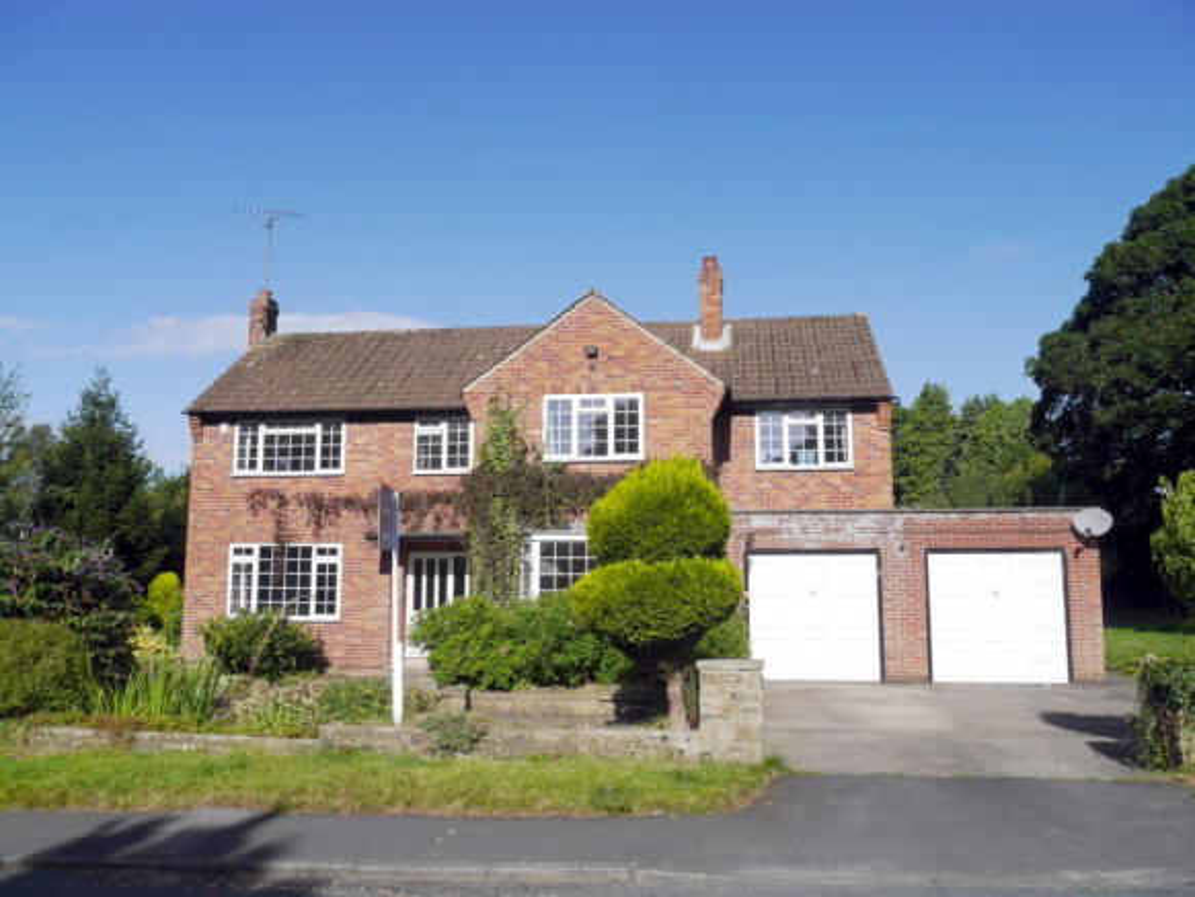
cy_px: 448
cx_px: 598
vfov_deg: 49.8
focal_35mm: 28
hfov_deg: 63.4
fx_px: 967
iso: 160
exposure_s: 1/640
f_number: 8
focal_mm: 14
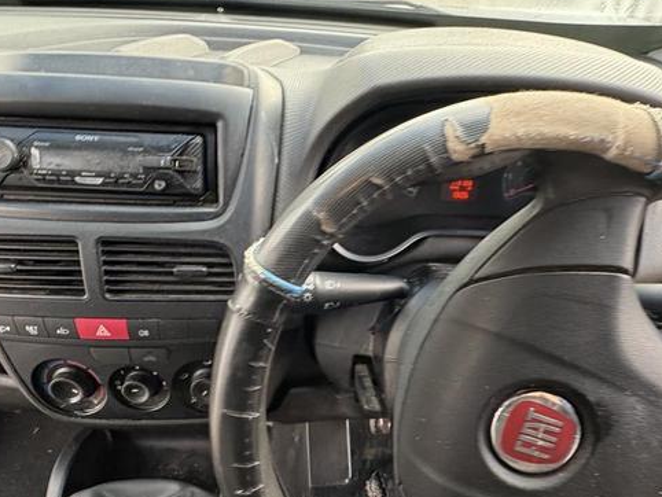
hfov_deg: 66.9
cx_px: 380
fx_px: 497
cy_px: 309
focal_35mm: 26
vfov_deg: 52.6
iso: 200
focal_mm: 2.22
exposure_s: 1/81
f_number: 2.2
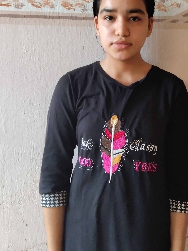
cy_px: 91
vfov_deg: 46.3
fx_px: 290
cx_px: 129
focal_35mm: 40
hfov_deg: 35.5
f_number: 2
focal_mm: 2.78
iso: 255
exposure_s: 1/50
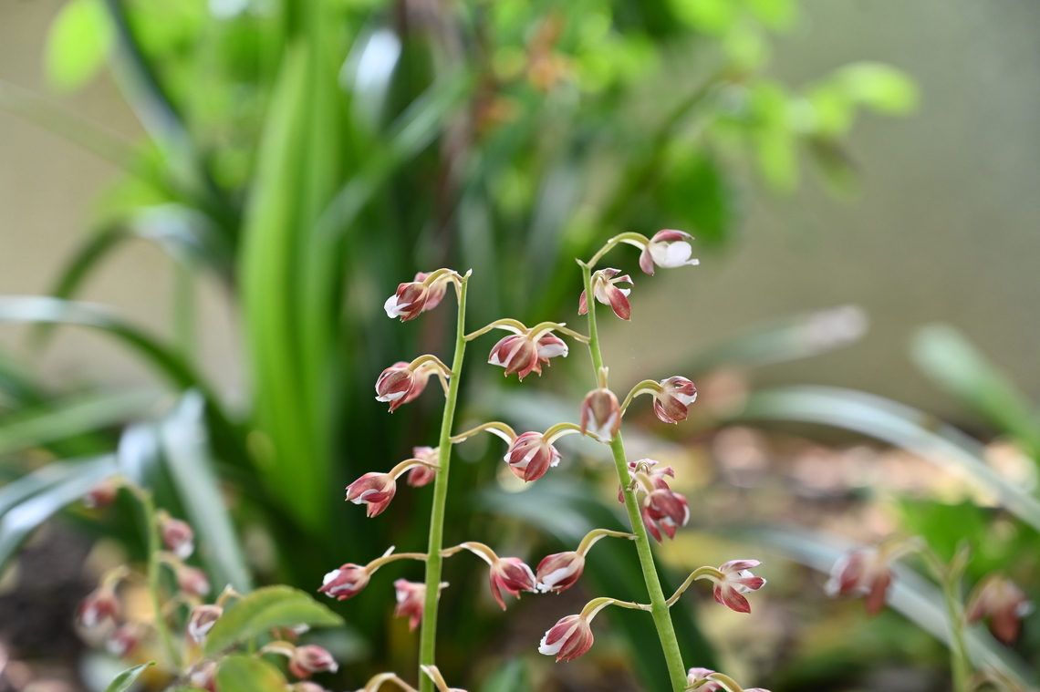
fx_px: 1848
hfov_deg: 31.4
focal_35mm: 64
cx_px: 520
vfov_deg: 21.2
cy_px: 346
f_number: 4
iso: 1000
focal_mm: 64
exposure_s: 1/125
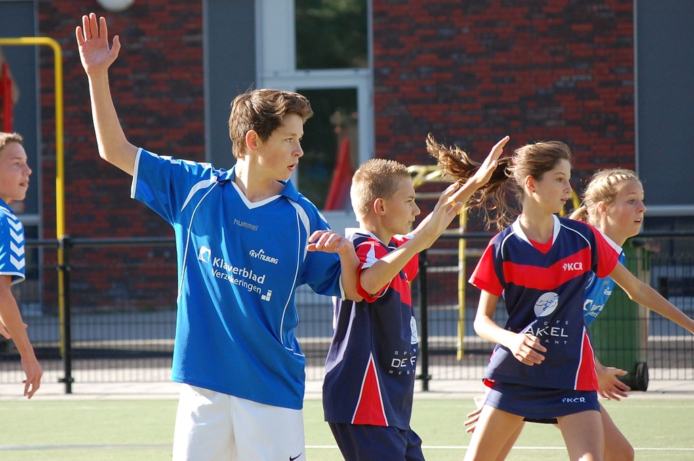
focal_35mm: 180
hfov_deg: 11.4
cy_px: 230
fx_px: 3467
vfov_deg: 7.6
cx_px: 347
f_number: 4.8
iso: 400
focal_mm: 120
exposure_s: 1/500
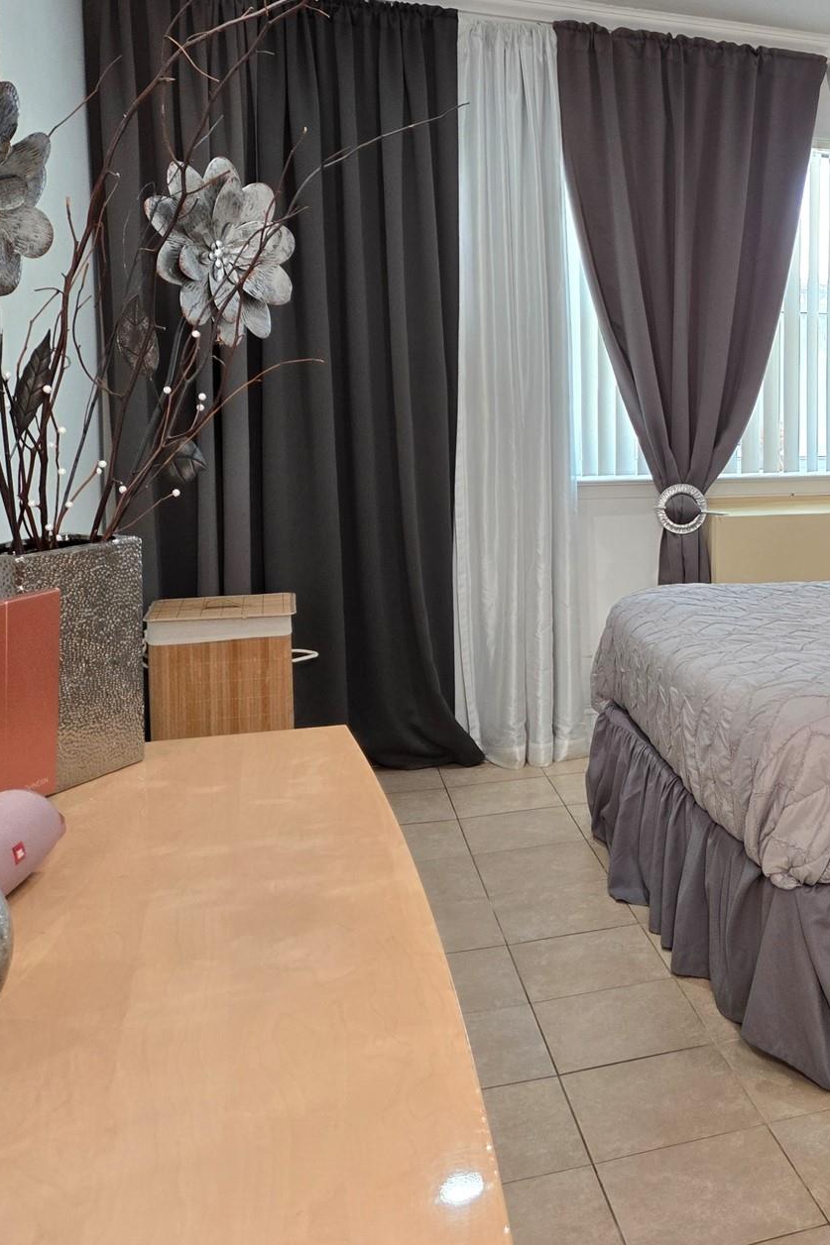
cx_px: 899
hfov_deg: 30.7
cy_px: 492
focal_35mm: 39
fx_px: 1349
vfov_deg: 49.2
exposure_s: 1/120
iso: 160
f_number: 1.8
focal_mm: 5.4
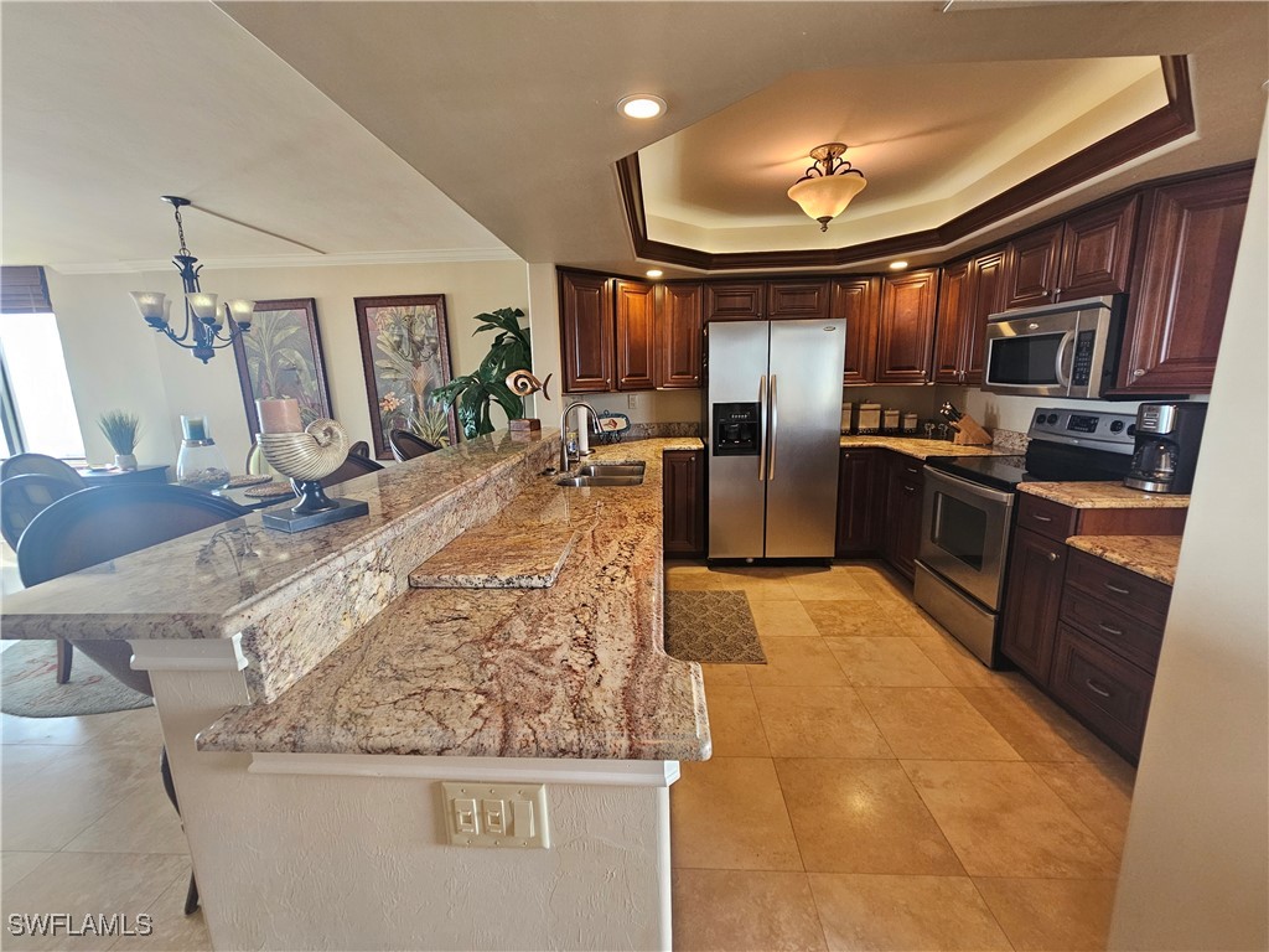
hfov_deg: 106.2
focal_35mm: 13
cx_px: 634
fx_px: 477
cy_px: 476
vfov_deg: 89.9
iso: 200
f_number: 2.2
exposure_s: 1/60
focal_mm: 2.2
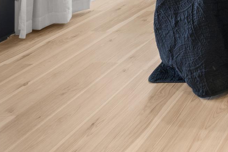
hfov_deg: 24.7
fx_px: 361
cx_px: 362
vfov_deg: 18.6
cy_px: -121
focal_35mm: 57
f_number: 9
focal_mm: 10
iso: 200
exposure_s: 1/2
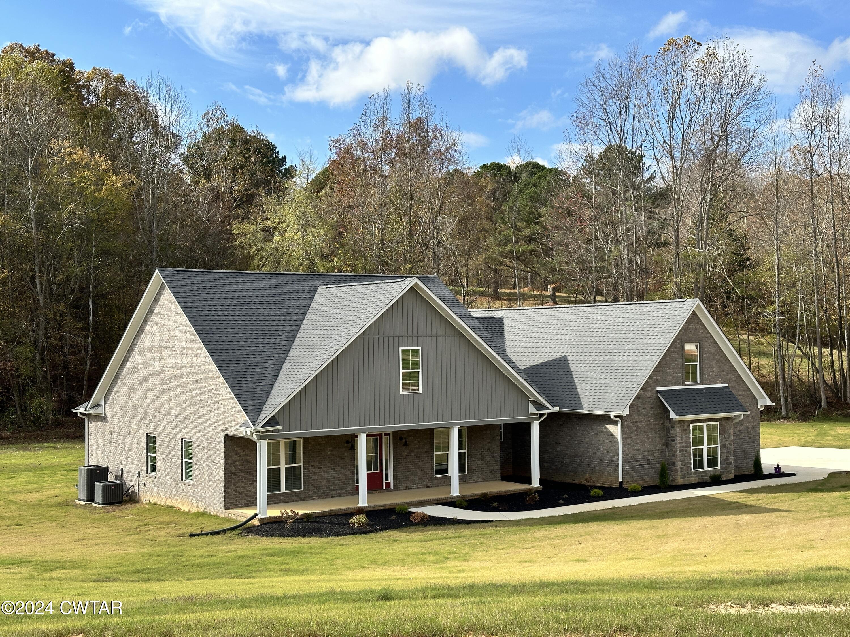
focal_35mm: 48
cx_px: 425
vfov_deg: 30.3
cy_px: 318
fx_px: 1179
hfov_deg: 39.7
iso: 64
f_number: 1.78
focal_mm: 6.86
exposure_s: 1/2809
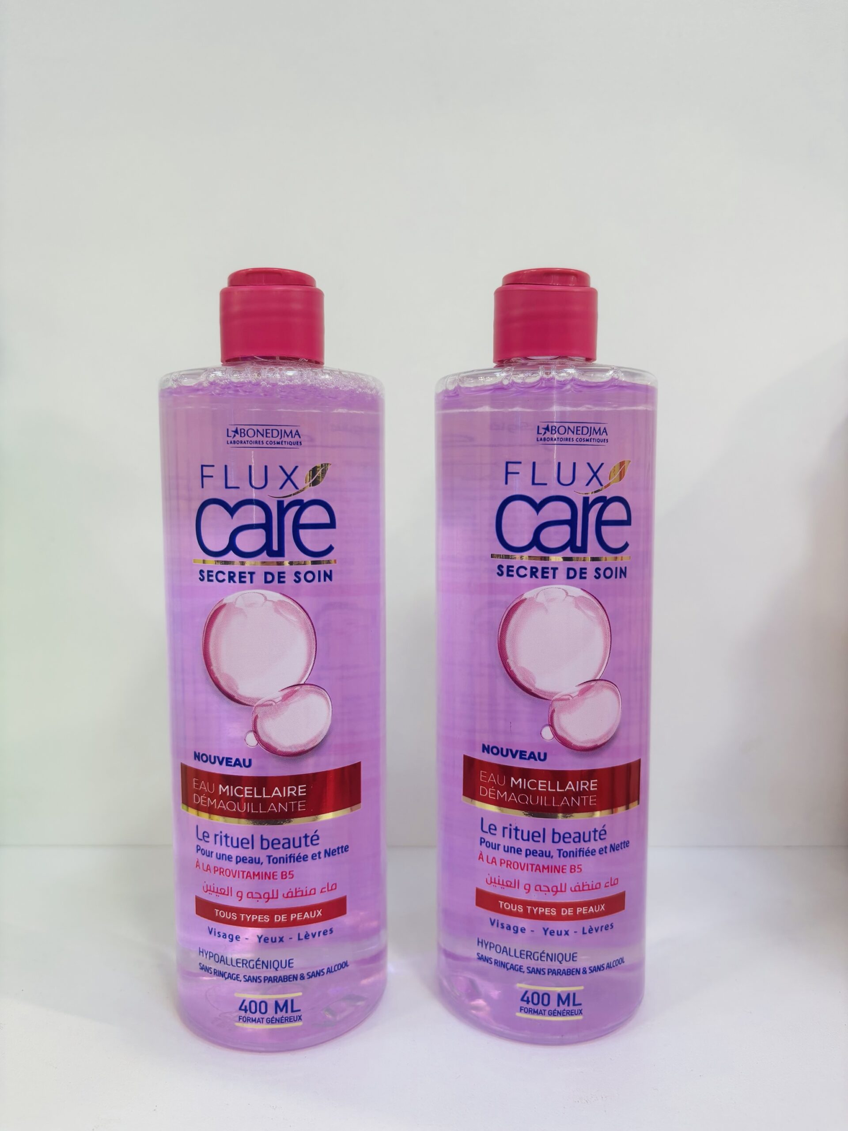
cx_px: 424
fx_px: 849
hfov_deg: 53.1
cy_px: 566
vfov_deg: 67.3
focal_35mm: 26
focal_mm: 5.96
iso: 32
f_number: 1.6
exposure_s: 1/109
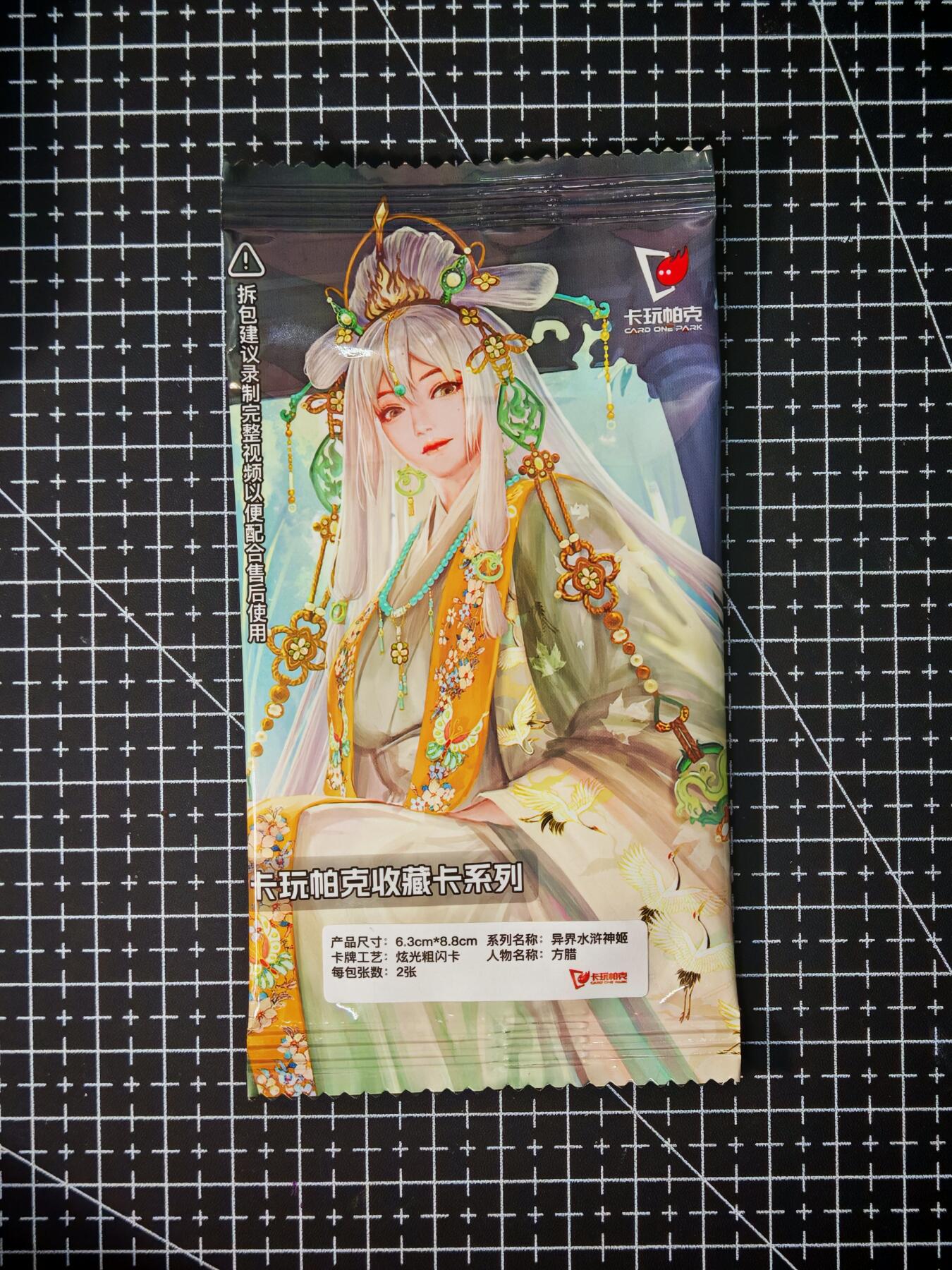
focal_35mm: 72
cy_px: 635
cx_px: 476
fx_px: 2640
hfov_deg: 20.4
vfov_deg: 27.0
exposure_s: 1/33
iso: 250
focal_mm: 6.67
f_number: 1.9
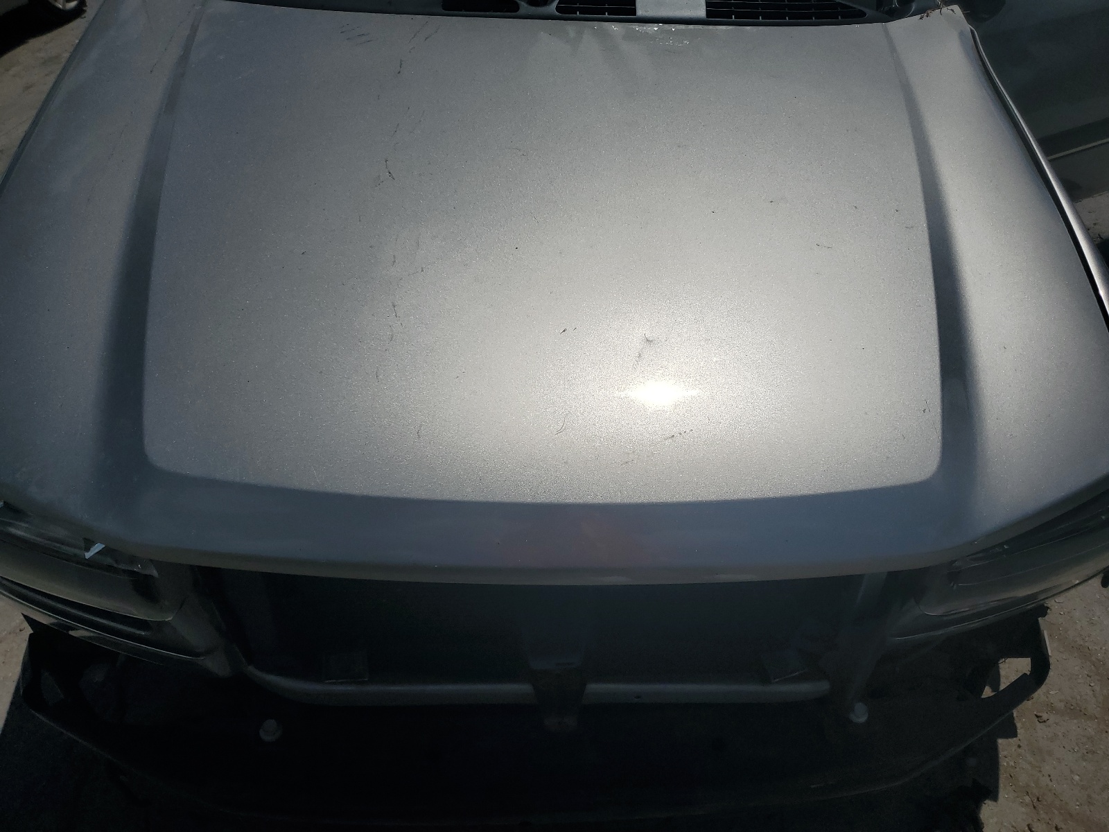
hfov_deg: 67.3
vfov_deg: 53.1
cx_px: 554
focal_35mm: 26
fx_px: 833
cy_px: 416
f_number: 1.5
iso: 50
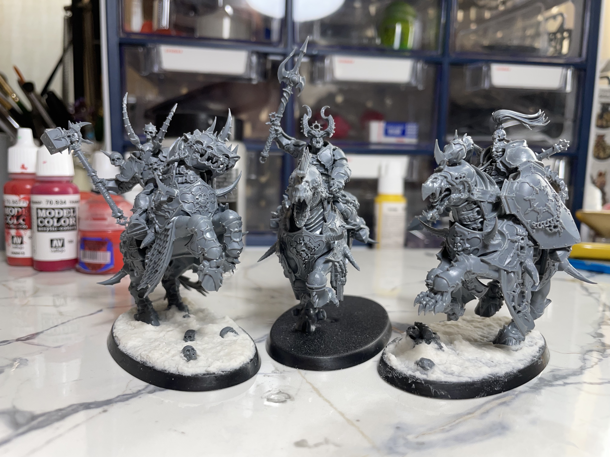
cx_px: 305
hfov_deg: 67.3
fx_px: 458
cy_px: 228
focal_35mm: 26
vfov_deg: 53.1
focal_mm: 4.2
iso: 40
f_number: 1.6
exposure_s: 1/120
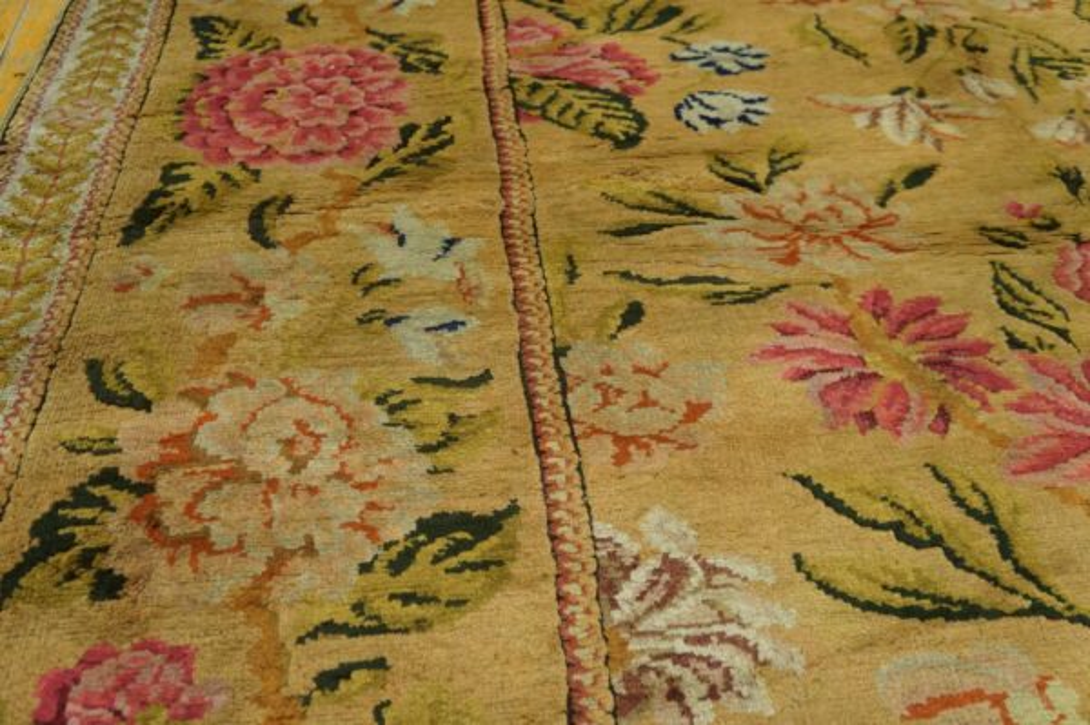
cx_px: 545
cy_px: 362
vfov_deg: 43.5
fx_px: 908
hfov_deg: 62.0
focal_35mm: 30
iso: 2500
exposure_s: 1/160
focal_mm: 20
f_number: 4
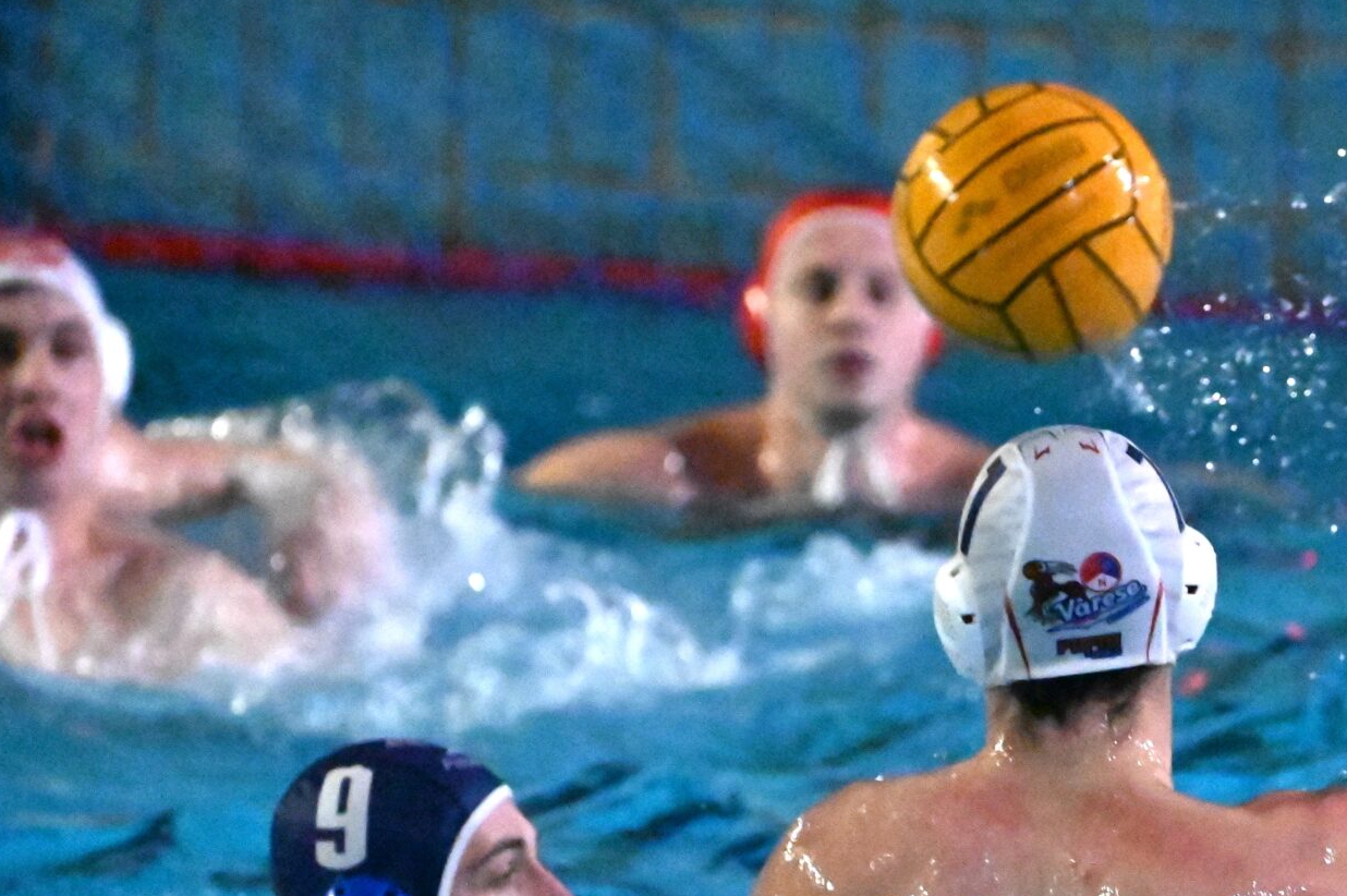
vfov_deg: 2.1
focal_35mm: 642
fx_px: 24002
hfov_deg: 3.2
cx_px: 1276
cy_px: 706
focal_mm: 310
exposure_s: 1/800
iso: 51200
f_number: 5.6
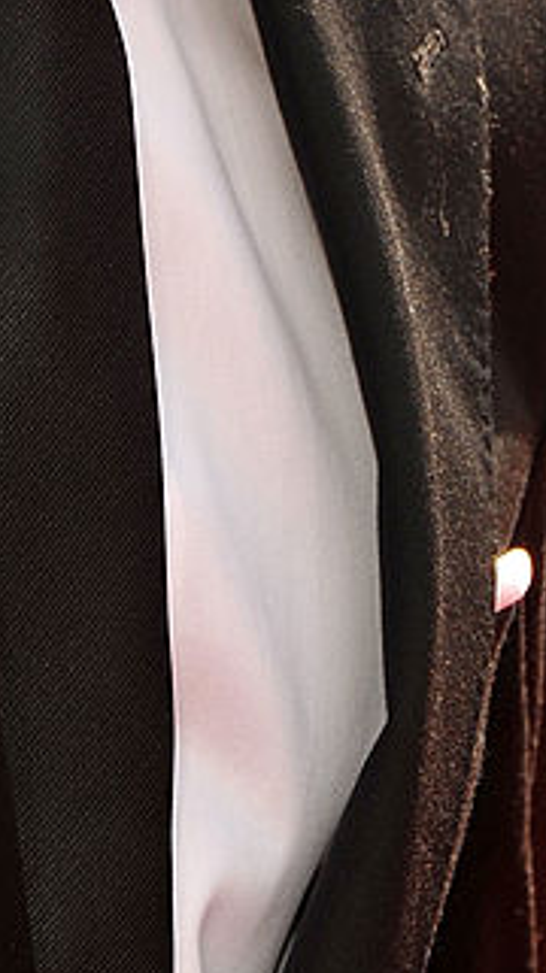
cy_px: -391
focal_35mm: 702
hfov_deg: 1.7
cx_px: -42
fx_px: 18111
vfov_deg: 3.1
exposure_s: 1/250
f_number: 8
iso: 250
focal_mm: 210
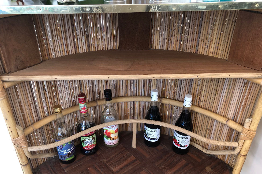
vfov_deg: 43.5
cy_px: 100
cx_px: 133
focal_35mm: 30
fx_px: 218
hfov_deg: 61.9
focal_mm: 3.99
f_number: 1.8
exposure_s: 1/30
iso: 25
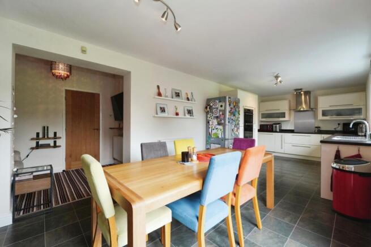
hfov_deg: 100.4
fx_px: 155
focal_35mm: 15
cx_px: 186
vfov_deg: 77.4
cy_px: 124
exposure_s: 1/20
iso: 250
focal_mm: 10
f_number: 8
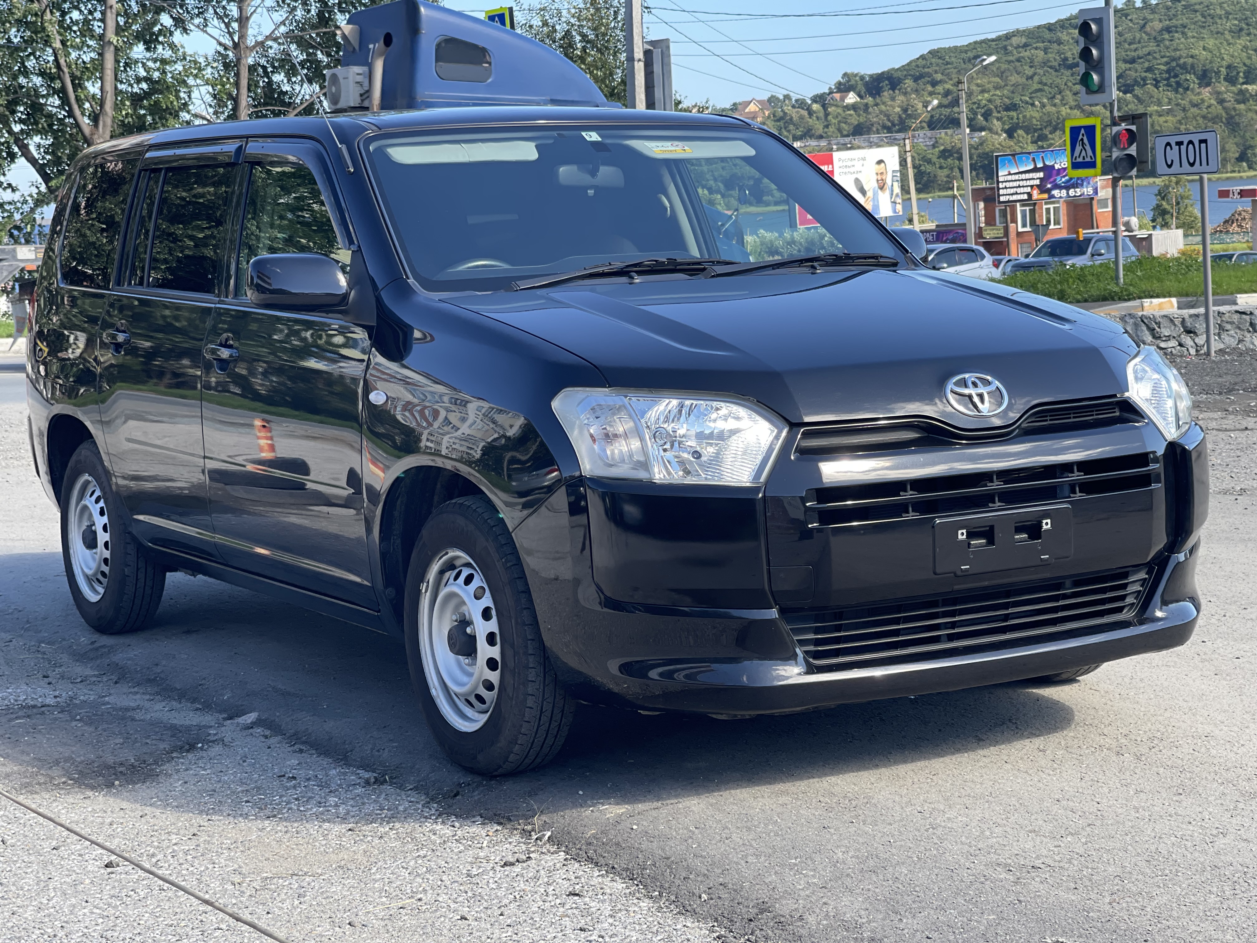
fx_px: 2324
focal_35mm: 64
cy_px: 472
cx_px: 628
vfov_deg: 22.9
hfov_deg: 30.3
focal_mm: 7.5
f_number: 2.2
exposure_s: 1/156
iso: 25
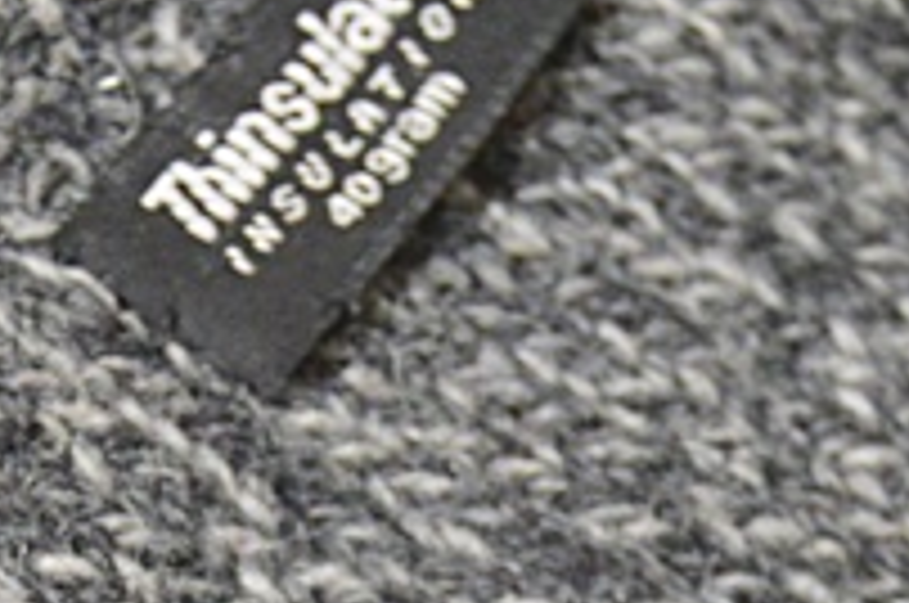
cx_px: 324
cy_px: 920
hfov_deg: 9.2
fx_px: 5622
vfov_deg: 6.1
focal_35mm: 223
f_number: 4.2
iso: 1800
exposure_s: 1/60
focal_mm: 30
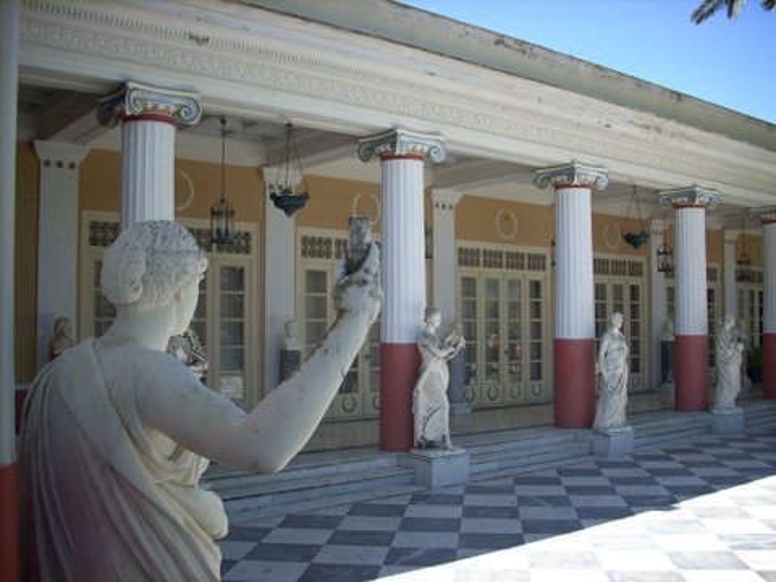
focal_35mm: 37
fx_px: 829
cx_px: 388
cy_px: 291
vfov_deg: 38.7
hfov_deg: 50.1
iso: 64
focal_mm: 6.2
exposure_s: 1/369
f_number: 2.8
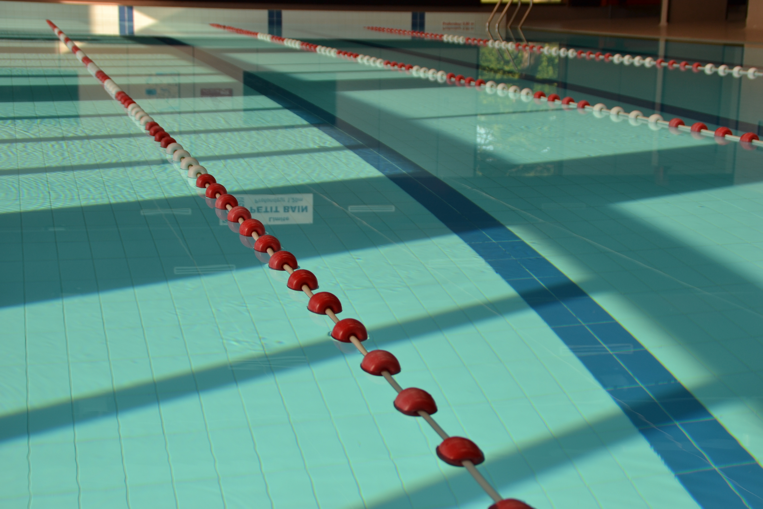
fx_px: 1526
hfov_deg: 28.1
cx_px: 382
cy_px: 254
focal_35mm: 72
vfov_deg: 18.9
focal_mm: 48
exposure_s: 1/160
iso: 100
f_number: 6.3
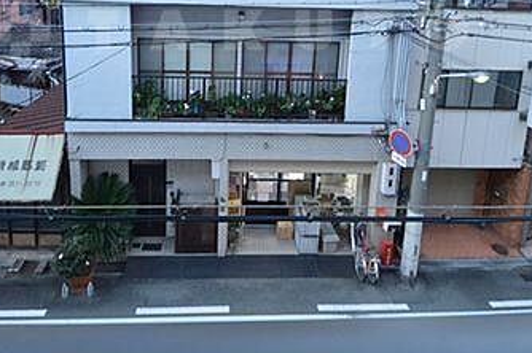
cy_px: 32
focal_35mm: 23
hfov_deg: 75.7
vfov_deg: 48.8
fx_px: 340
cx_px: 229
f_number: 4.5
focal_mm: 8
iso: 1600
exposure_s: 1/30
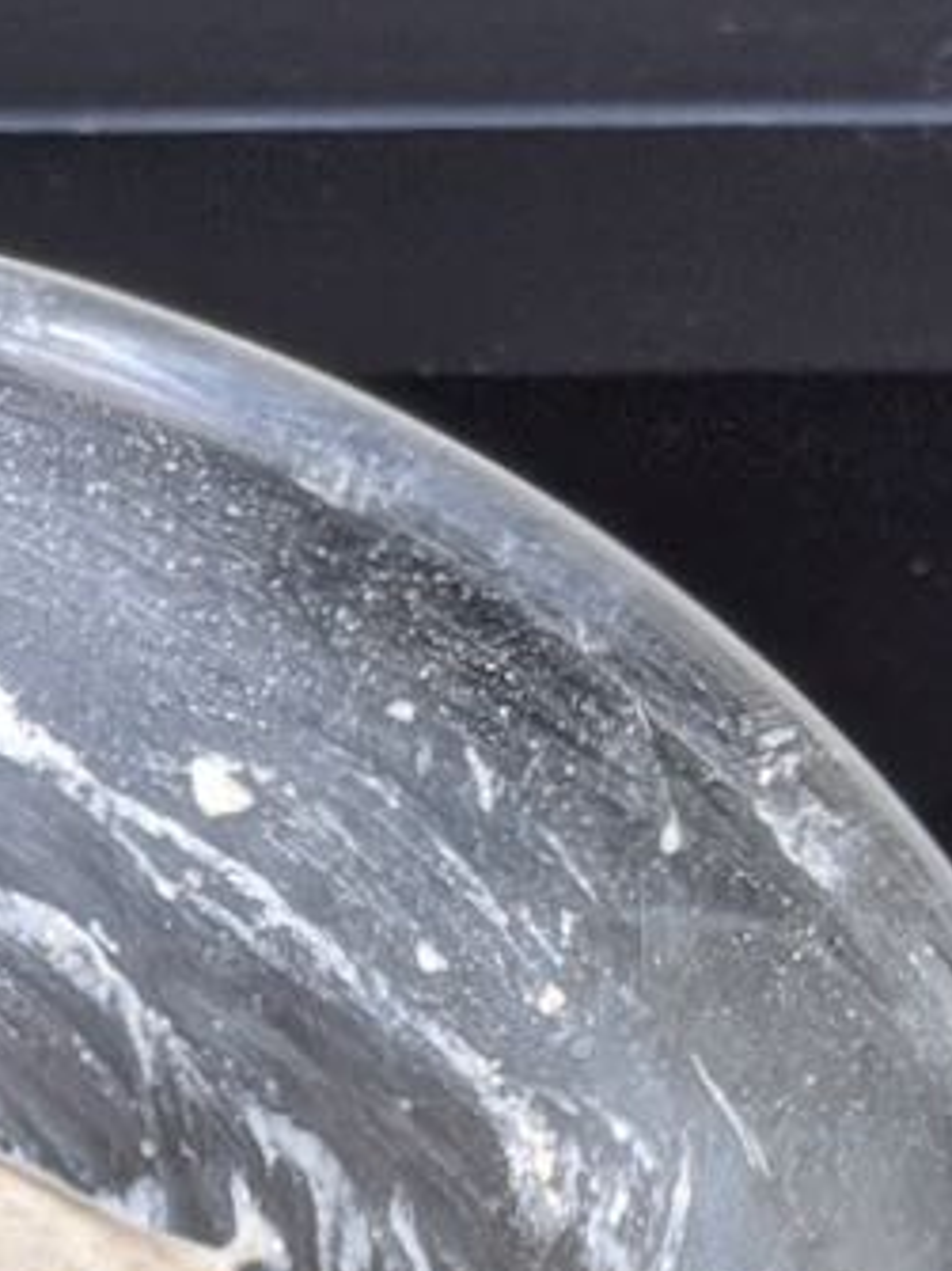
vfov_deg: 16.6
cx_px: -724
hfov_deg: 12.1
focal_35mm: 113
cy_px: 1559
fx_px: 4146
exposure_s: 1/99.9
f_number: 1.8
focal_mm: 4.44
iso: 79
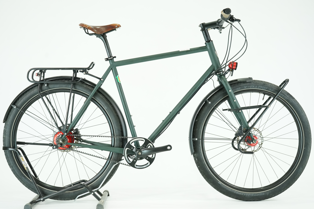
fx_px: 515
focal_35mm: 59
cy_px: 104
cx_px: 157
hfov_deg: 33.9
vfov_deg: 23.0
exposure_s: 1/200
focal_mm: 59
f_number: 5
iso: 2500
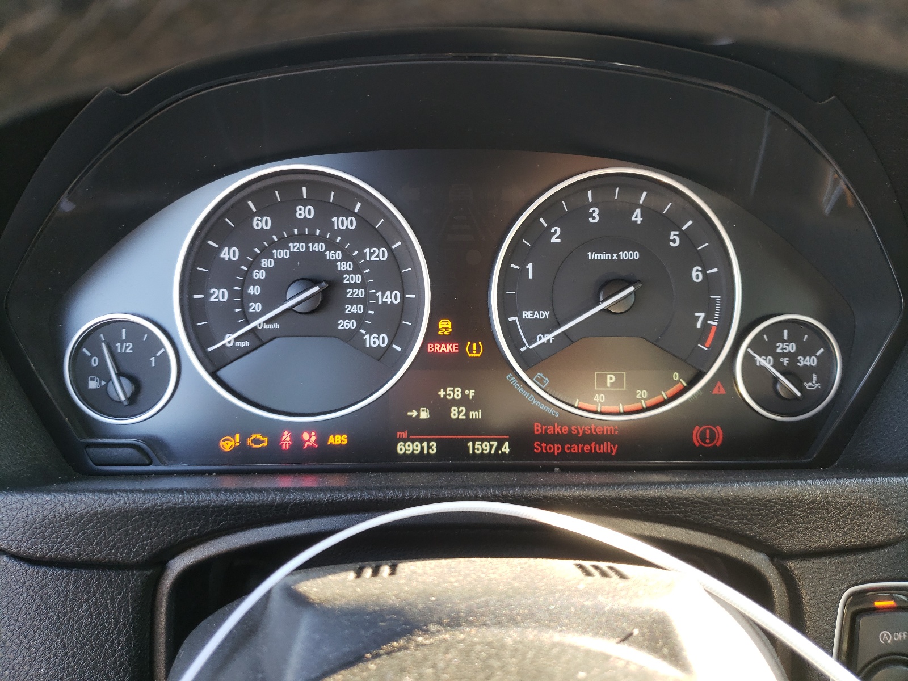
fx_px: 682
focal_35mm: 26
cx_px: 454
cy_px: 340
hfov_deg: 67.3
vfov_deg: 53.1
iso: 50
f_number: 1.5
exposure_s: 1/60.2
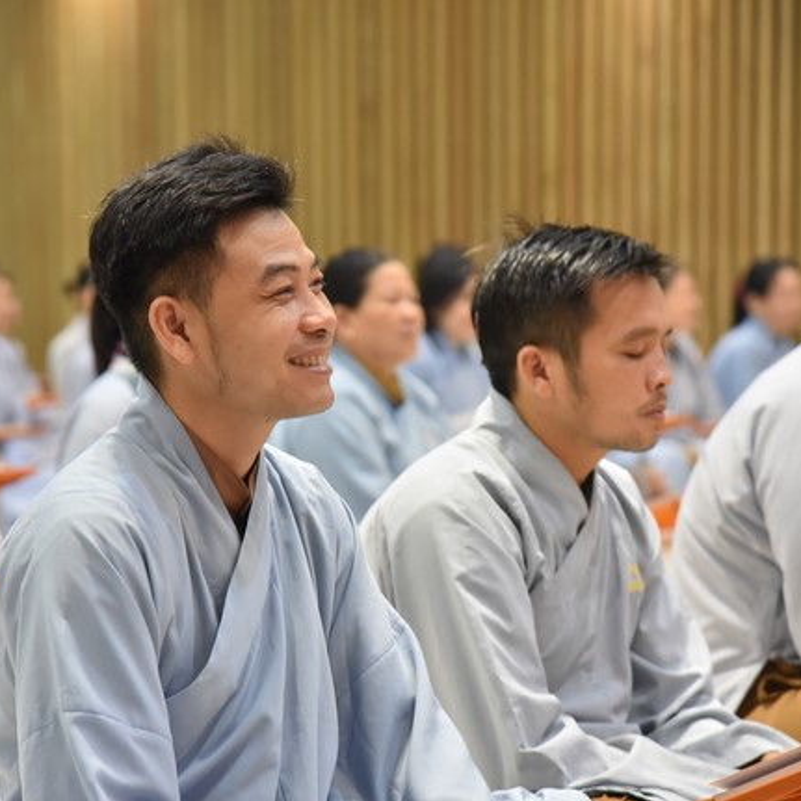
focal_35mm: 154
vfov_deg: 11.3
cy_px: 401
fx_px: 4032
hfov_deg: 11.3
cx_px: 288
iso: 3200
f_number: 5
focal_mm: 120
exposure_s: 1/125
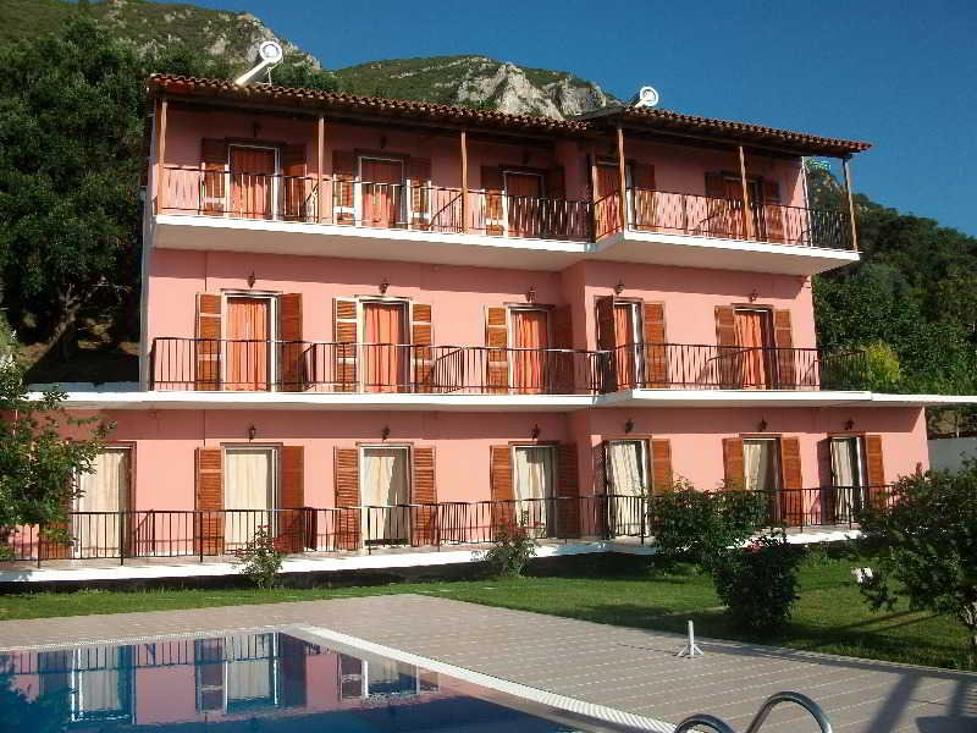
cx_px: 488
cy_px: 366
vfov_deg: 44.2
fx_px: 903
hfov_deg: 56.8
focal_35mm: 32
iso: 80
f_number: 5.5
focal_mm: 5.7
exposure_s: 1/430
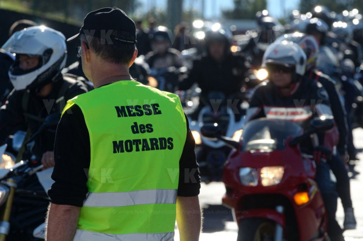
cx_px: 182
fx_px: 2868
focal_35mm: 285
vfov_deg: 4.8
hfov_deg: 7.2
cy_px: 120
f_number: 8
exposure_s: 1/640
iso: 250
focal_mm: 190
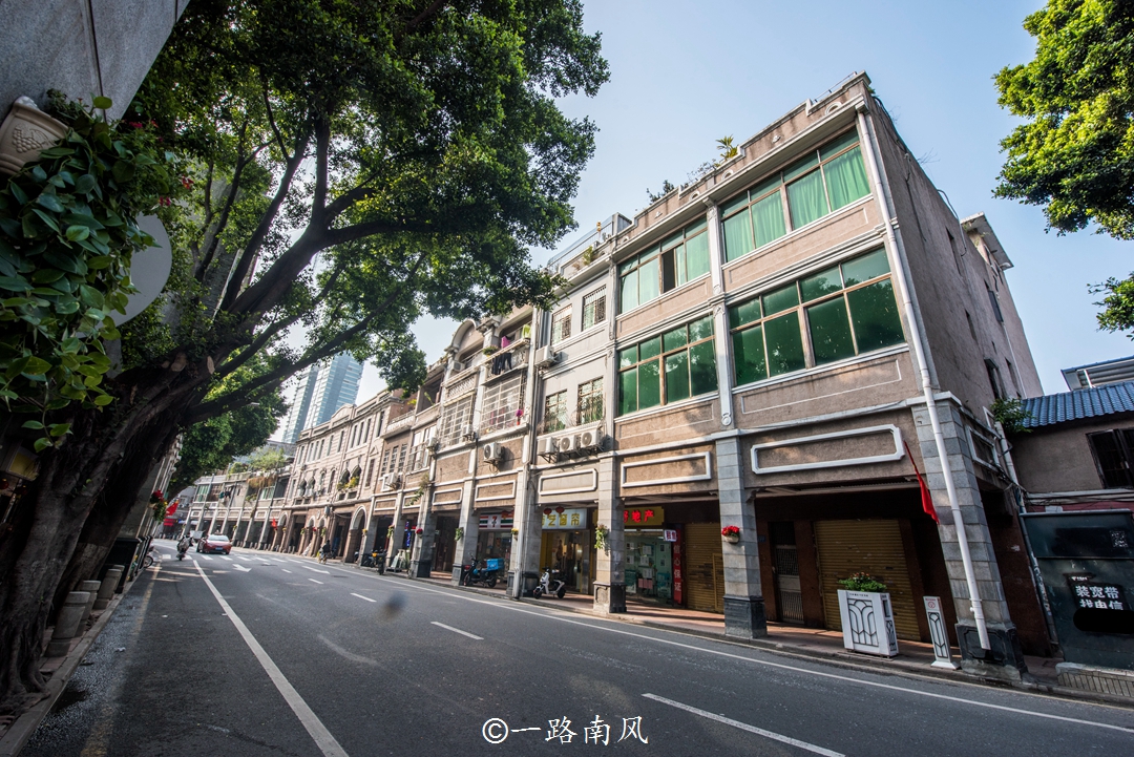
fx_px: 441
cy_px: 378
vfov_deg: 81.3
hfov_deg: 104.2
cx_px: 567
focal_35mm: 14
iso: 160
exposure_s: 1/100
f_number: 13
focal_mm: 14
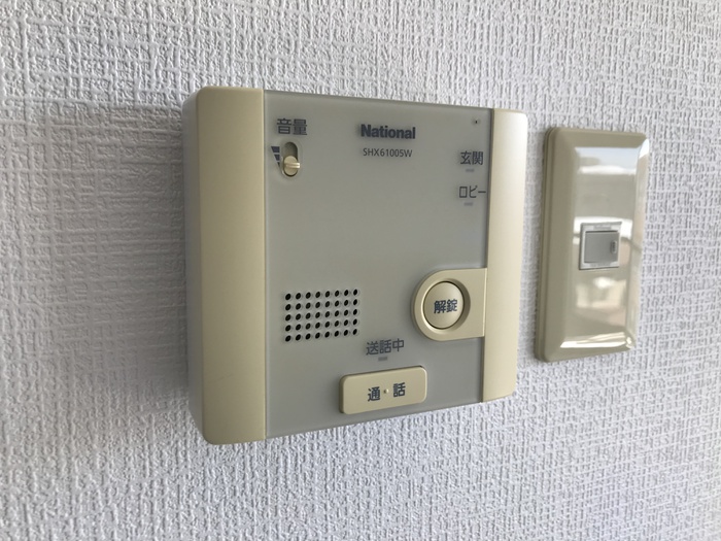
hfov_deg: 63.4
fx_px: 583
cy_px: 270
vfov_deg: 49.7
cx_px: 360
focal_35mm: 28
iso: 20
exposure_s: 1/100
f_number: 1.8
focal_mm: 3.99
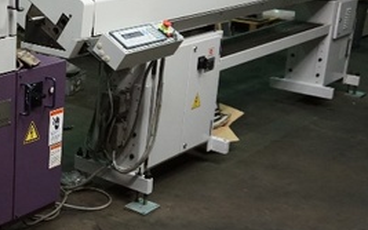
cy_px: 83
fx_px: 662
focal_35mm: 66
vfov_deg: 19.7
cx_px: -70
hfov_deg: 27.4
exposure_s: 1/160
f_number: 3.5
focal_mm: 16
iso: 2000
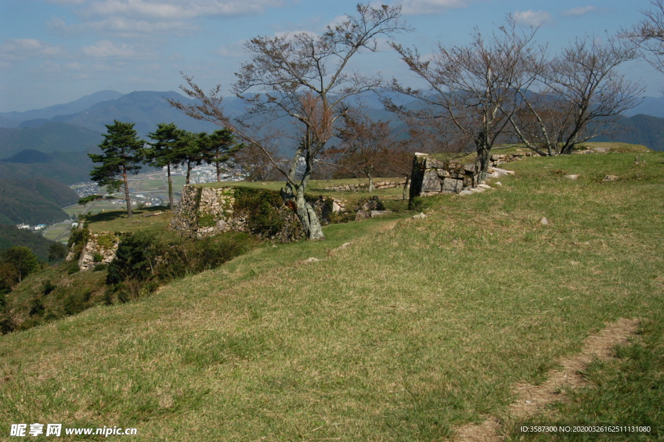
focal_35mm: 42
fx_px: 774
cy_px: 221
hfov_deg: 46.4
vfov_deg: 31.8
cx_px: 332
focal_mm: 28
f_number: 10
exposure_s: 1/400
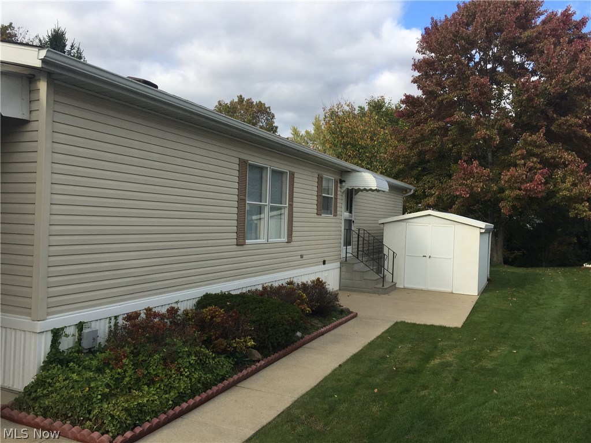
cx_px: 296
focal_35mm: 29
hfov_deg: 61.7
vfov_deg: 48.2
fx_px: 495
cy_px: 222
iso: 32
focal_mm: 4.15
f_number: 2.2
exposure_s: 1/1099
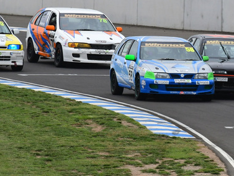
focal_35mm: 1407
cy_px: 26
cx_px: 197
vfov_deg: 1.1
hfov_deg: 1.4
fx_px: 9514
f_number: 10
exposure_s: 1/640
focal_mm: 460
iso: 640
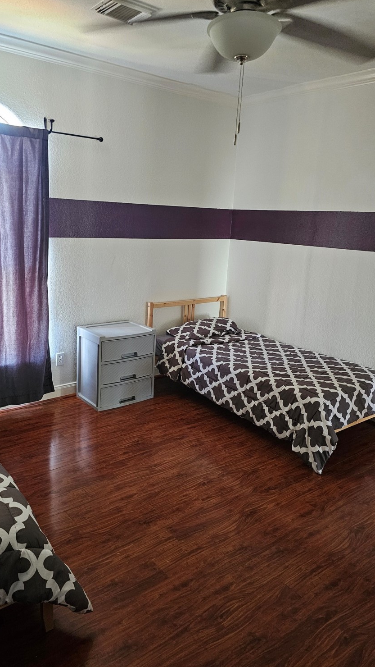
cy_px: 322
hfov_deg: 44.3
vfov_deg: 71.9
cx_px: 168
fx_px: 459
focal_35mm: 26
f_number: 1.7
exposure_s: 1/40
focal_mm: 6.3
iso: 640
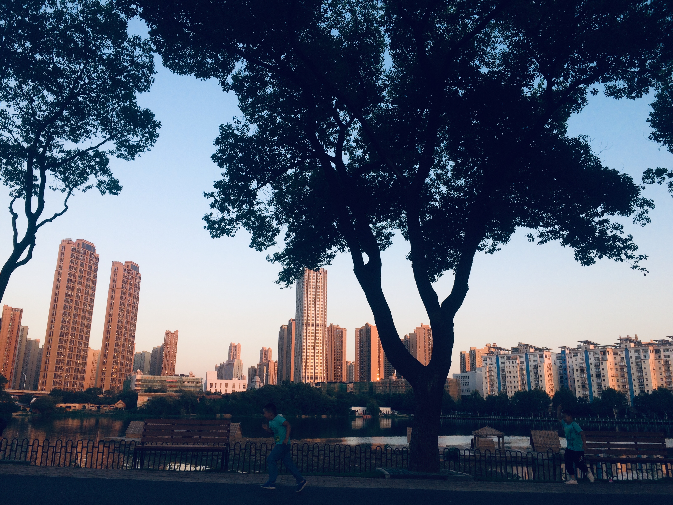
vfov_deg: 48.2
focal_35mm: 29
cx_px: 336
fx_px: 564
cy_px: 252
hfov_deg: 61.7
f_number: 2.2
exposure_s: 1/321
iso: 32
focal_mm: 4.15
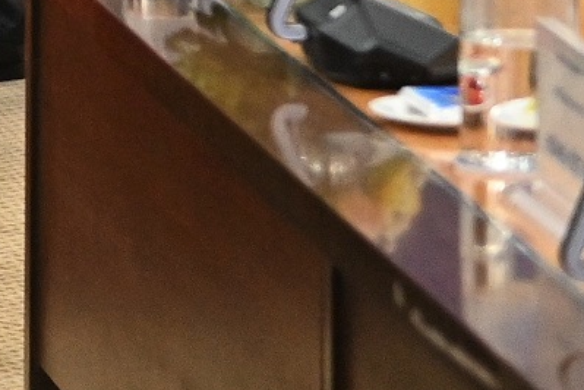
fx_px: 8597
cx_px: -1251
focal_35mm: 530
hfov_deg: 3.8
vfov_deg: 2.5
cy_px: -1075
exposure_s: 1/200
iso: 2500
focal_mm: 70
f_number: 3.5
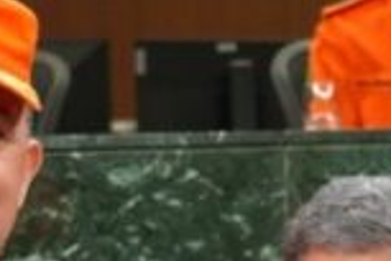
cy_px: 601
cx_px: 511
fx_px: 3073
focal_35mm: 283
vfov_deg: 4.7
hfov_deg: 7.2
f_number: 5
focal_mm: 48
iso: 1000
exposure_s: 1/160
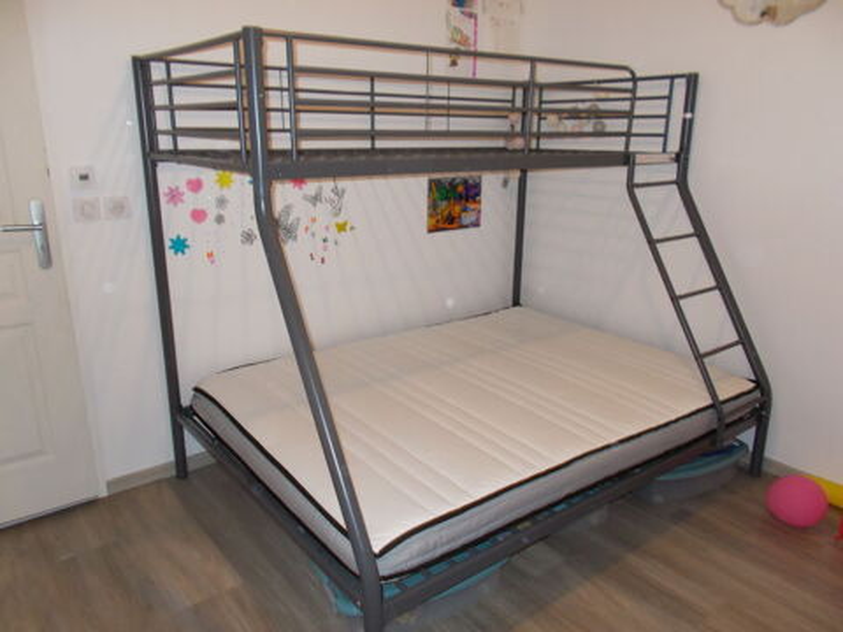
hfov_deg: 67.3
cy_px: 316
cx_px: 422
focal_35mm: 26
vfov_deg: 53.1
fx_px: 633
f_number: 3.2
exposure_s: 1/25
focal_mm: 4.6
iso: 200
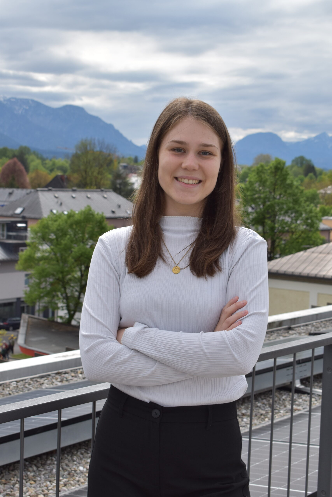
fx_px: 954
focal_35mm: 69
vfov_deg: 29.2
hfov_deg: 19.7
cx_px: 166
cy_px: 248
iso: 200
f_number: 9.5
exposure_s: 1/350
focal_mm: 46
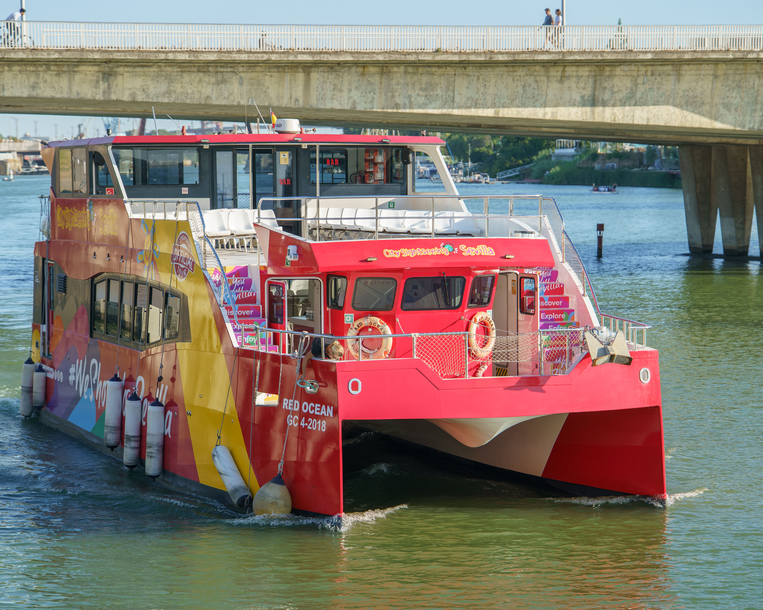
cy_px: 302
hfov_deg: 19.2
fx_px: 2258
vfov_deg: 15.4
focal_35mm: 100
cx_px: 381
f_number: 2.8
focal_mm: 88
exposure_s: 1/1600
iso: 125
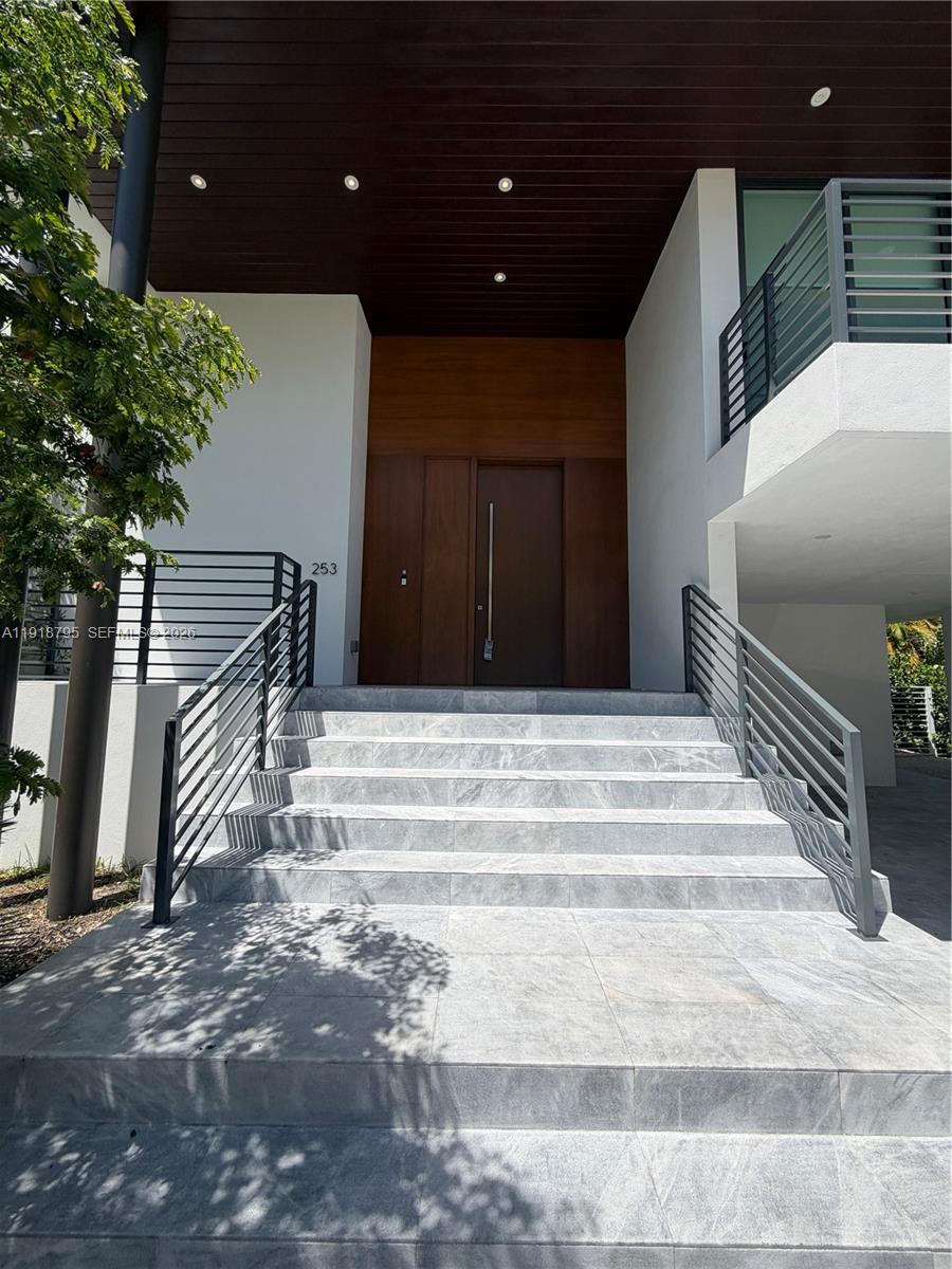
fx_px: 513
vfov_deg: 102.1
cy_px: 634
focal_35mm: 14
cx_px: 476
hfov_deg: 85.7
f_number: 2.2
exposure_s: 1/1033
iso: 20
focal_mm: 2.22
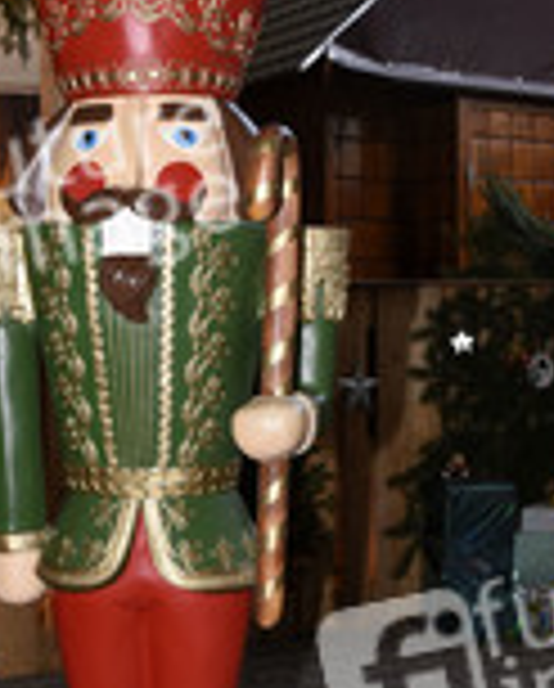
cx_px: 140
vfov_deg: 28.6
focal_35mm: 66
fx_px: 1349
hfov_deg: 23.0
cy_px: 432
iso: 2000
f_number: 6.3
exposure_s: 1/160
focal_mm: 27
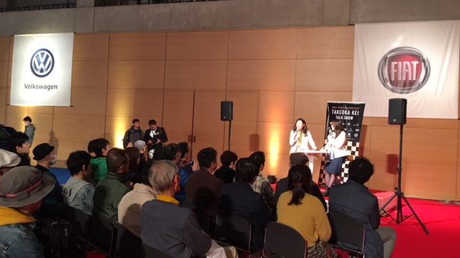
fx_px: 390
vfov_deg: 36.6
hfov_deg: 61.0
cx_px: 229
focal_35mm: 32
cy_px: 124
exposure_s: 1/15
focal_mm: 4.15
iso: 64
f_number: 2.2
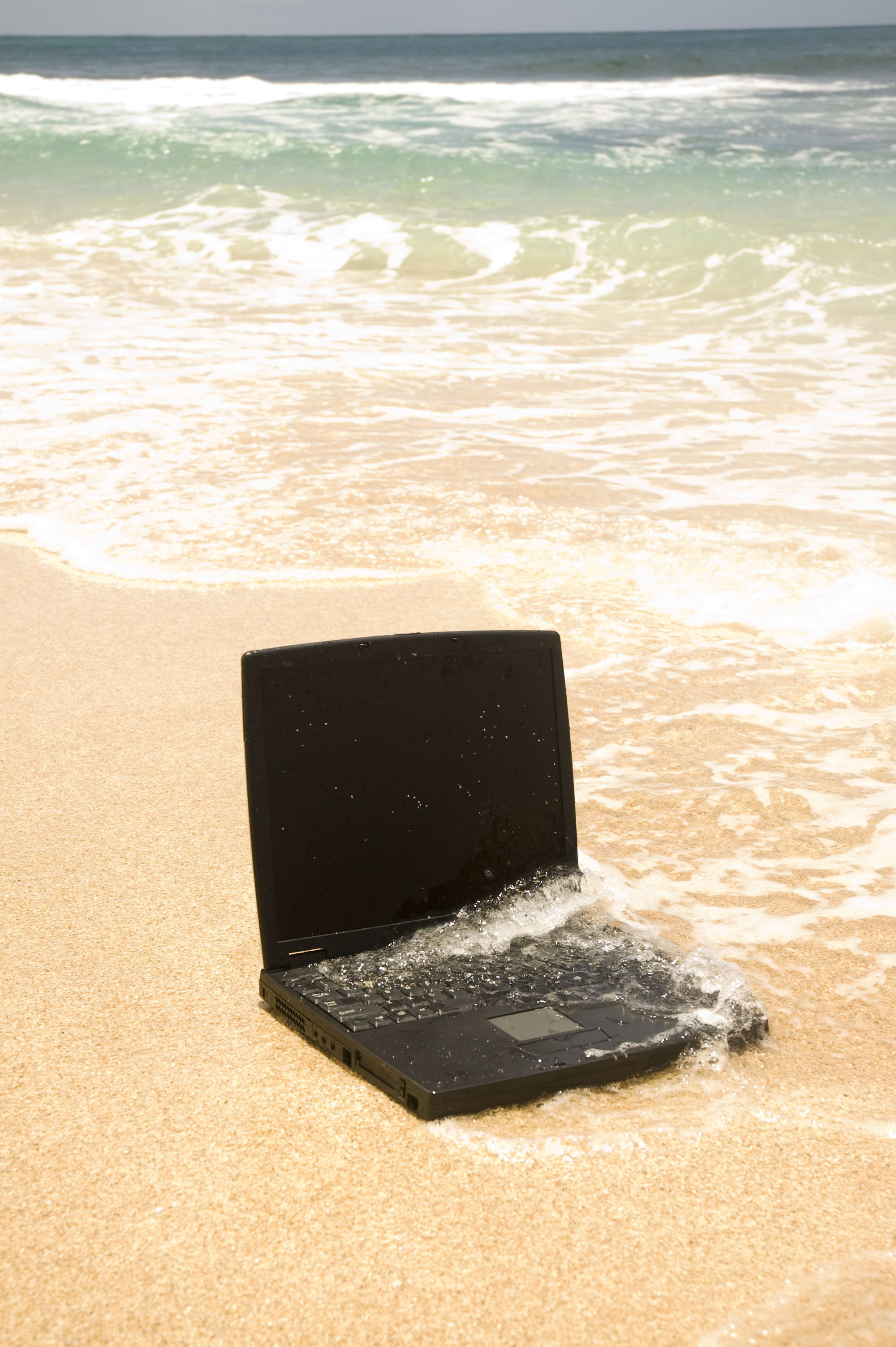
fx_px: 1963
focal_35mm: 52
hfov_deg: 25.7
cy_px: 674
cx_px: 448
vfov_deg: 37.9
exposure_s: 1/800
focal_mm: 35
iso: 200
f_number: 13
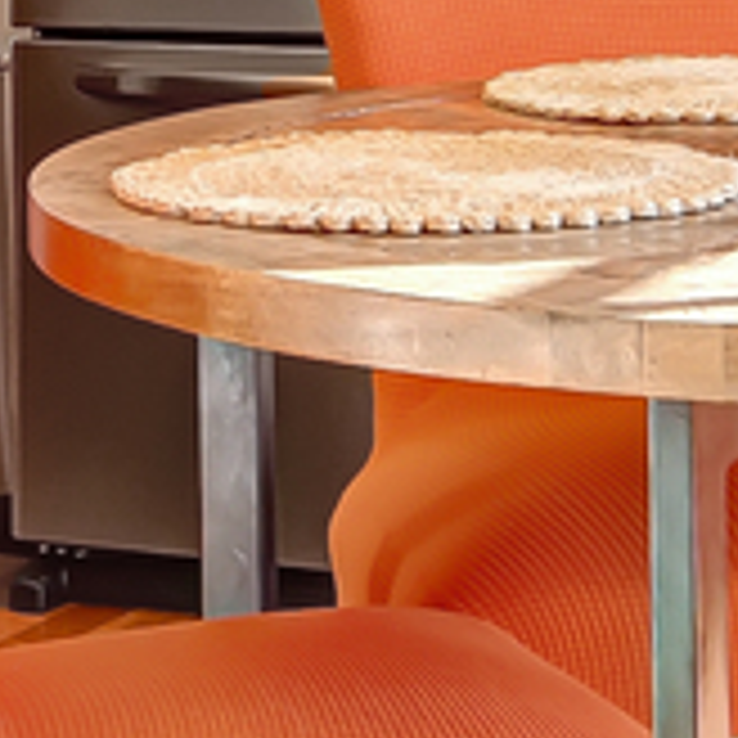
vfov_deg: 13.1
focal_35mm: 126
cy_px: -342
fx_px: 3039
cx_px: 518
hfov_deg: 13.8
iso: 200
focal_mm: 10
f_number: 3.5
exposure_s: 1/125
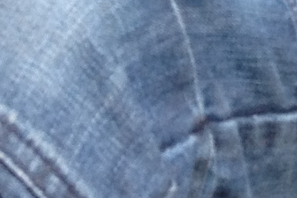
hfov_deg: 7.5
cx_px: 463
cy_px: -467
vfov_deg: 4.8
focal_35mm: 271
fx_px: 2236
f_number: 2.4
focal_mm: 4.28
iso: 64
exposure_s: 1/1022
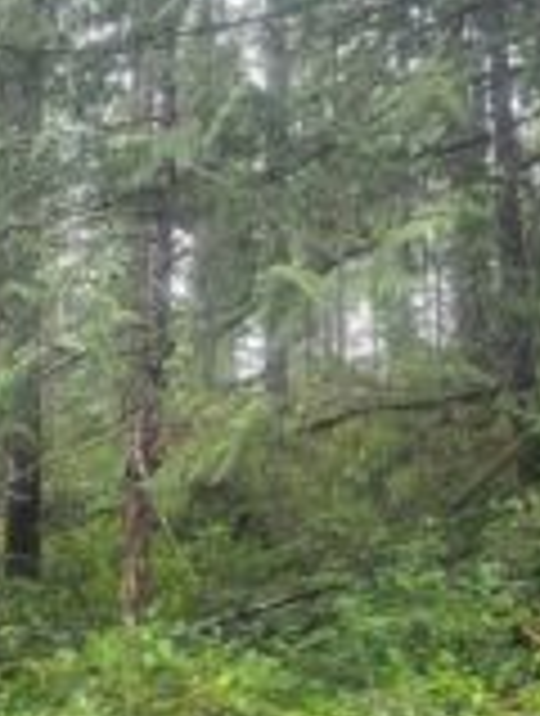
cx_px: 266
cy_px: 493
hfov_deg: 17.0
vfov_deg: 22.3
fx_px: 1802
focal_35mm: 87
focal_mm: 5.4
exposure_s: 1/120
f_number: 1.8
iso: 80
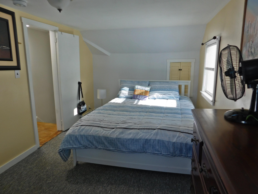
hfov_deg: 73.9
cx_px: 129
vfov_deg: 58.9
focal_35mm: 23
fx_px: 171
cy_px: 97
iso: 125
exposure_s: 1/50
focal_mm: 4
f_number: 3
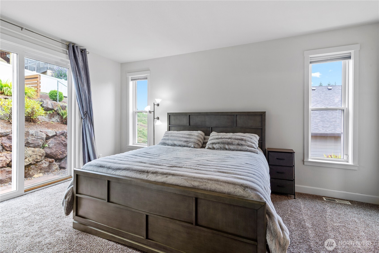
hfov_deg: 96.7
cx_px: 190
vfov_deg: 73.8
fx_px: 168
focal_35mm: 16
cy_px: 126
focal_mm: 16
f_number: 10
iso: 200
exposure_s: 1/4
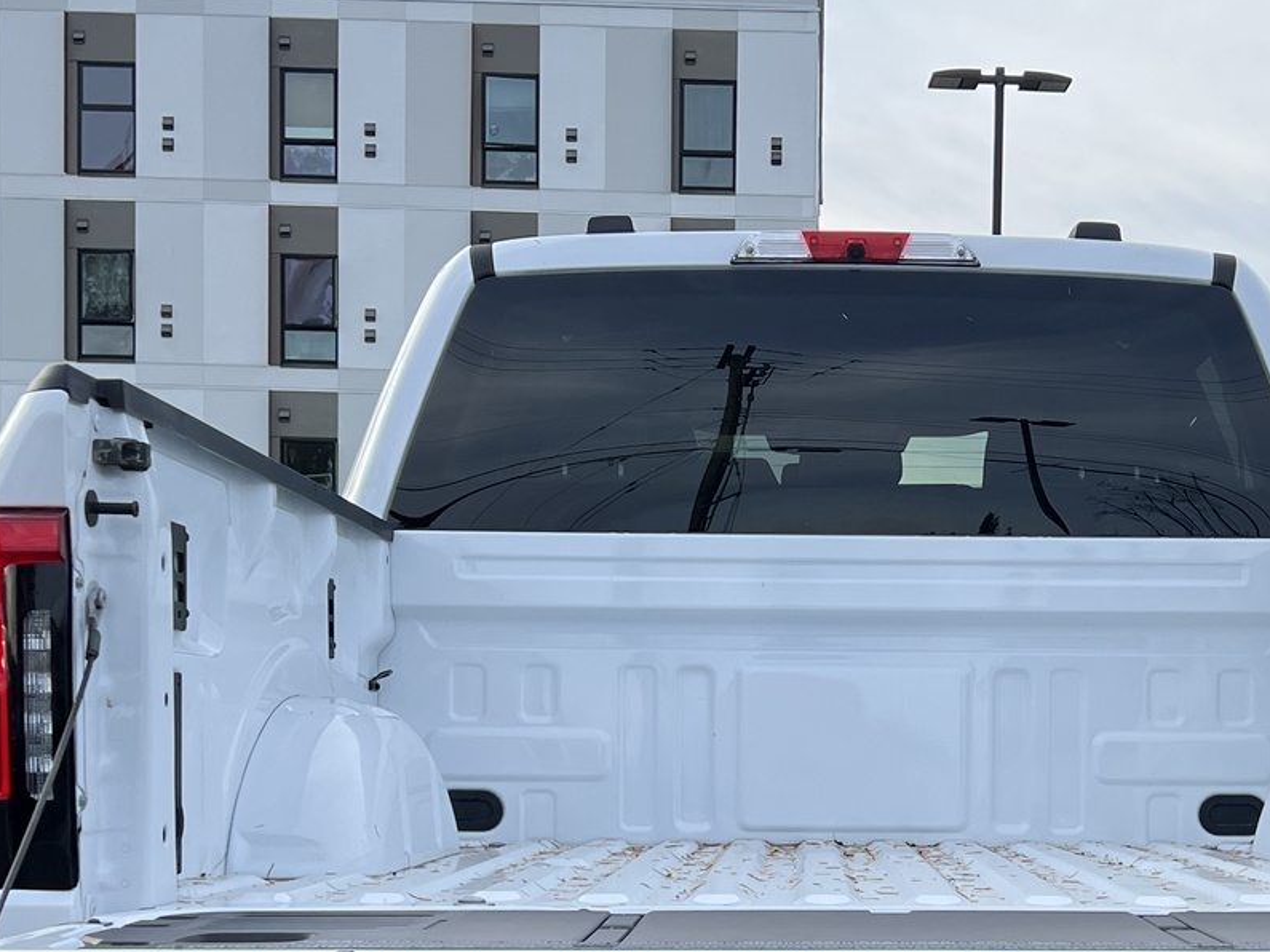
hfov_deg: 28.7
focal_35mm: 67
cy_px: 786
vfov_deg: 21.6
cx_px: 864
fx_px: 2458
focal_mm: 5.7
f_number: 1.5
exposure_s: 1/1209
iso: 50
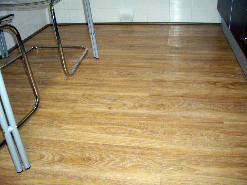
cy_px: 92
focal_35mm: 38
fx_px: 271
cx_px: 124
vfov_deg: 37.7
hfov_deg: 49.0
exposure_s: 1/40
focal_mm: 7.9
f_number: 2.8
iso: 400
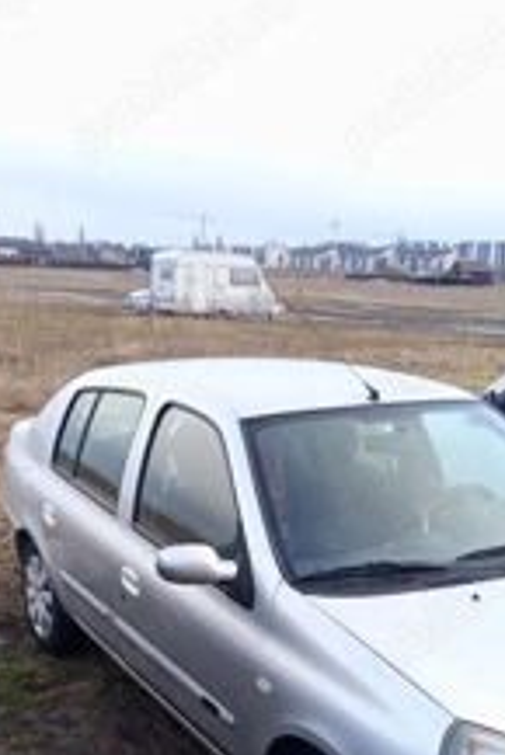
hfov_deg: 29.3
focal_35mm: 46
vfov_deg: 40.1
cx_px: 254
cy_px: 654
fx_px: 966
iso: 101
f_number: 1.7
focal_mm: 5.24
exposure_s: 1/101
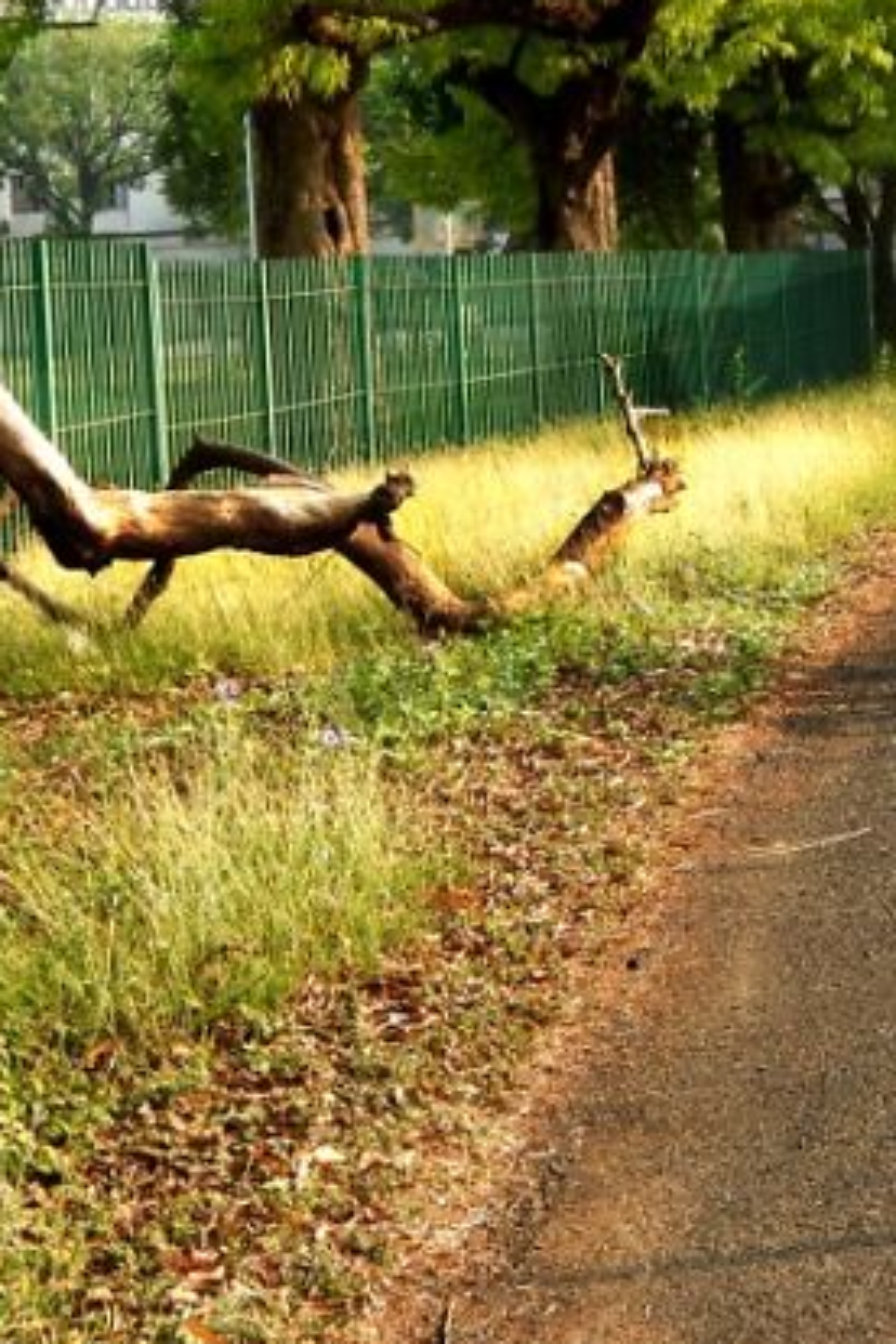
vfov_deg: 21.3
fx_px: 3546
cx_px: 825
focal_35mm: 95
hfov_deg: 14.2
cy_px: 334
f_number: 3.6
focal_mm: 7.7
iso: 125
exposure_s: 1/200
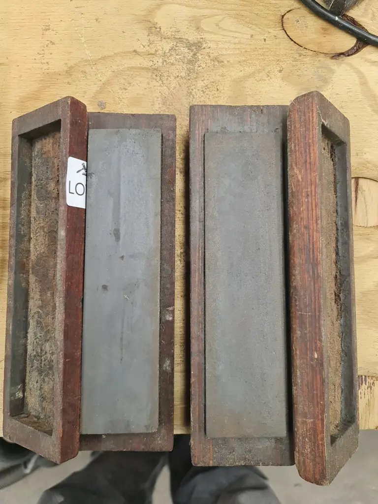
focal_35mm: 25
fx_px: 364
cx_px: 189
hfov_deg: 54.9
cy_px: 252
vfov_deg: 69.4
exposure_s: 1/120
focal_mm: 7
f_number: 1.8
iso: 160
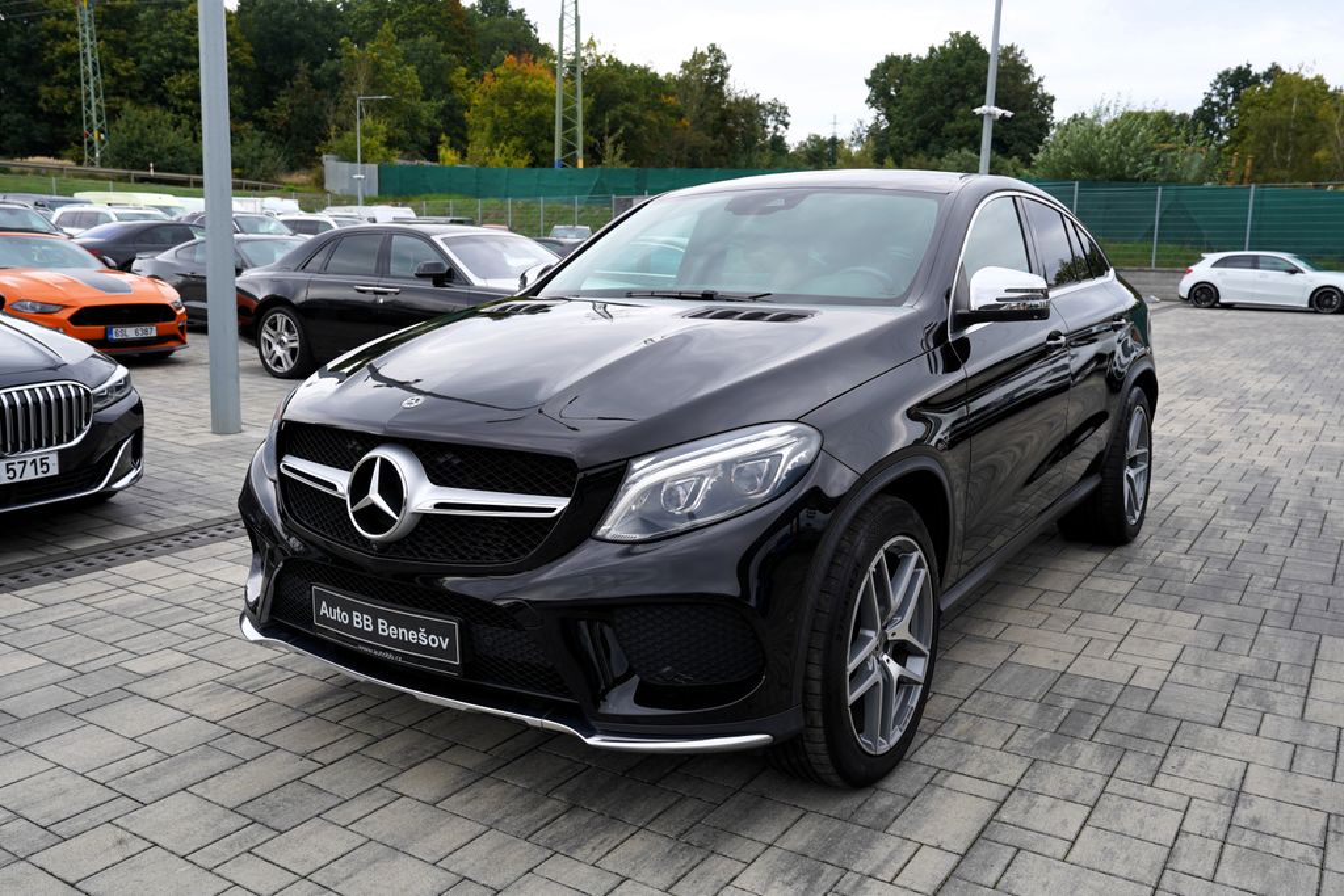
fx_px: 1083
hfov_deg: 63.7
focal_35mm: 29
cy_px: 448
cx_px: 672
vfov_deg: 45.0
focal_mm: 29
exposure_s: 1/160
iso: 100
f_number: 6.3
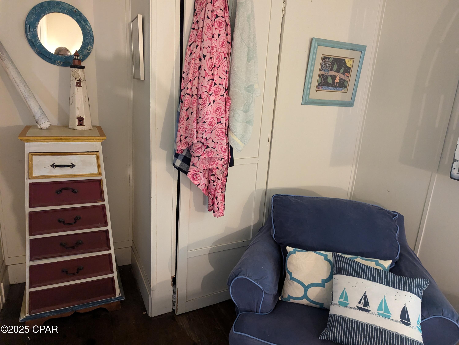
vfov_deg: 56.9
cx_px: 230
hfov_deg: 71.5
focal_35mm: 24
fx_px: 319
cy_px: 172
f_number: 1.85
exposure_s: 1/120
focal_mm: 6.81
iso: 2281
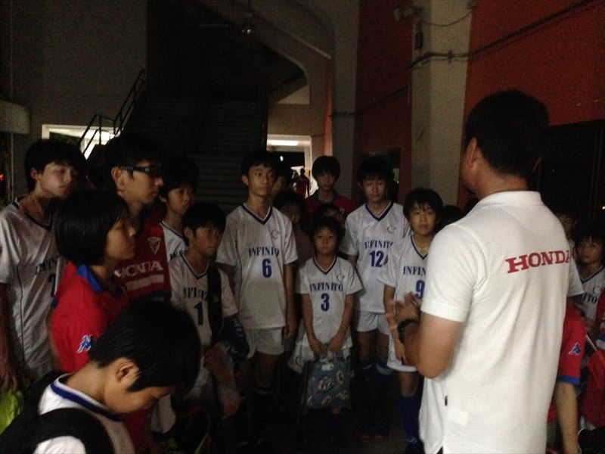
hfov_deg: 55.4
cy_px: 227
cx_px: 302
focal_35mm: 33
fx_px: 577
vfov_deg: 42.9
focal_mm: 4.12
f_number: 2.4
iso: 800
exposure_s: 1/15
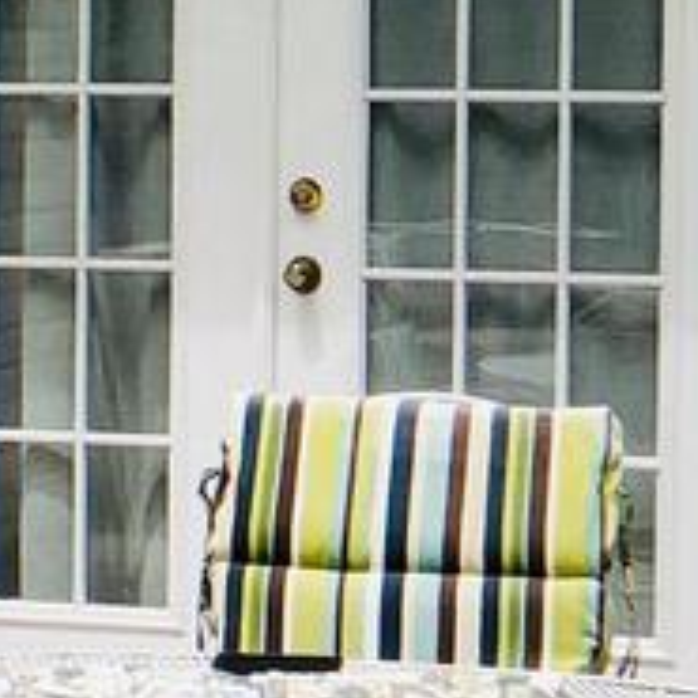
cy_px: 192
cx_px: 158
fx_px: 4699
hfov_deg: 8.5
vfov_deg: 8.5
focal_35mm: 206
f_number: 1.8
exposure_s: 1/1656
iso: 20
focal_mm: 3.99
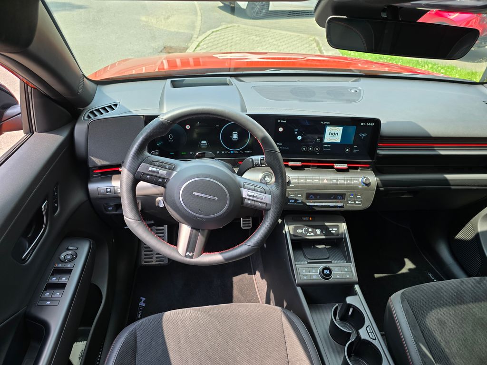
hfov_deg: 73.9
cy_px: 182
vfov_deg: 58.9
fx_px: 324
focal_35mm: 23
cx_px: 244
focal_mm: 6.3
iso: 12
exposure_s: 1/82.1
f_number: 1.7
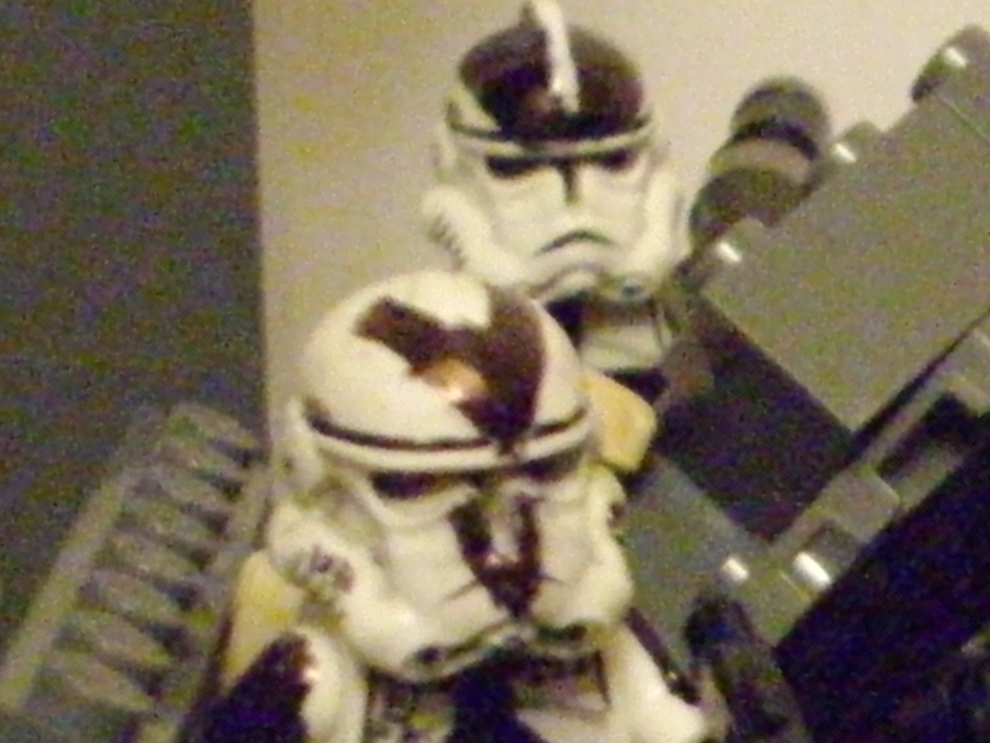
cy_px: 1018
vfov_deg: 8.4
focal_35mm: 173
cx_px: 1630
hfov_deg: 10.9
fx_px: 4949
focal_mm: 6.2
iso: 1000
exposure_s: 1/15
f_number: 2.8
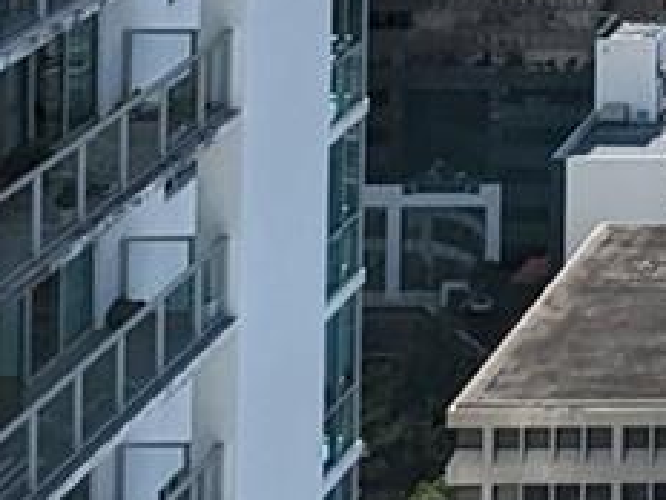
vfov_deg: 7.9
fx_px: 3175
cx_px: 1547
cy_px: -934
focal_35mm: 165
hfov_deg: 10.5
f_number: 1.85
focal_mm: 6.81
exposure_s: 1/3650
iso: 45
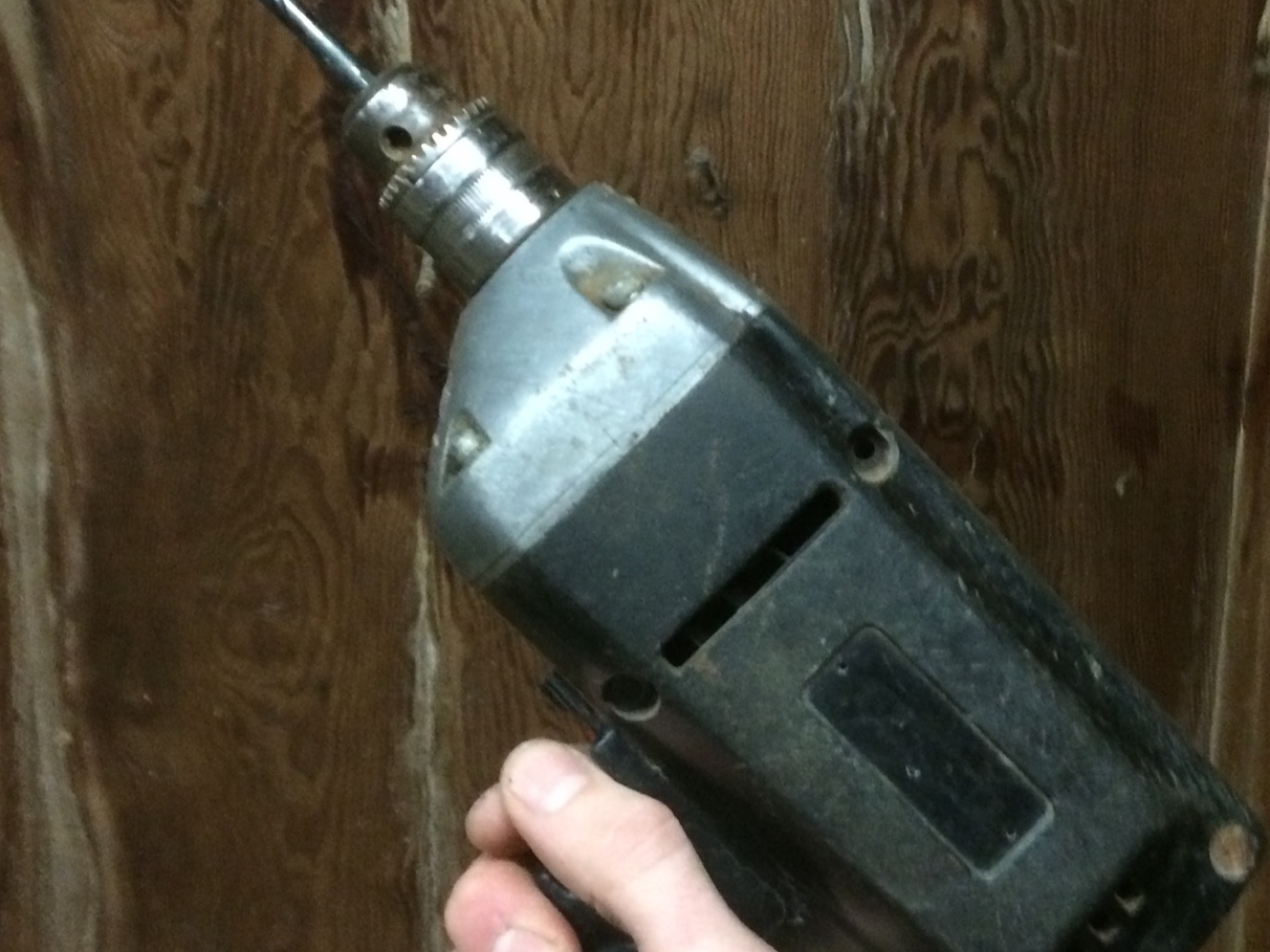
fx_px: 1798
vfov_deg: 29.6
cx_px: 640
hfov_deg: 38.9
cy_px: 382
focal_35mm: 49
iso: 320
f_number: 2.2
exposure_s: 1/15
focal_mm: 4.15
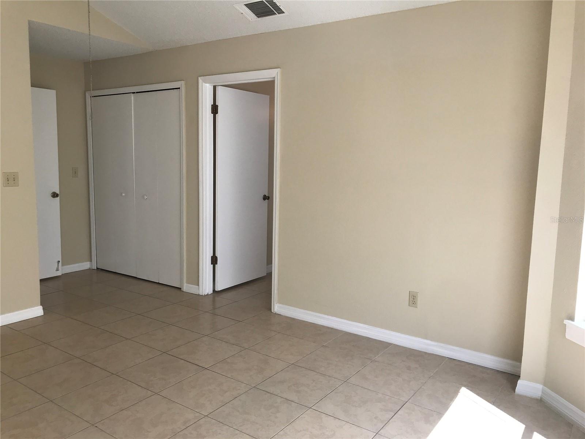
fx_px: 473
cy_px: 220
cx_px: 292
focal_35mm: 28
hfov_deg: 63.4
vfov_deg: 49.7
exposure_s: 1/416
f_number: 1.8
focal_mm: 3.99
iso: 20
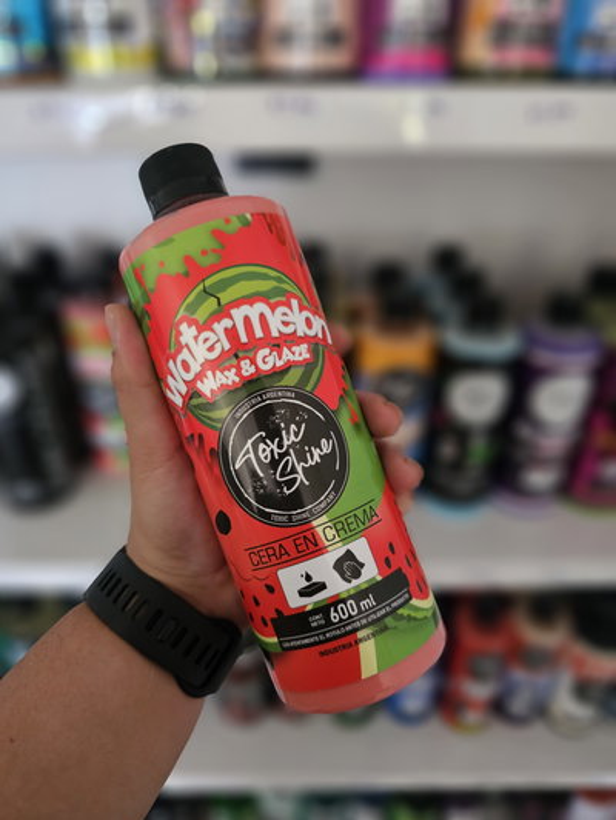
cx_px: 308
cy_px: 410
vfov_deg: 73.9
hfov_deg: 58.9
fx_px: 546
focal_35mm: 23
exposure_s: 1/24
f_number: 1.7
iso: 640
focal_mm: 6.3
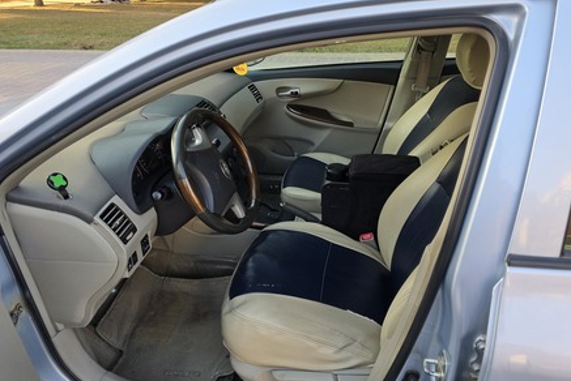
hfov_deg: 71.5
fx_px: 397
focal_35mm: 25
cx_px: 279
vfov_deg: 51.3
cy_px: 170
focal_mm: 6.3
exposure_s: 1/180
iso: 40
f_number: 1.7
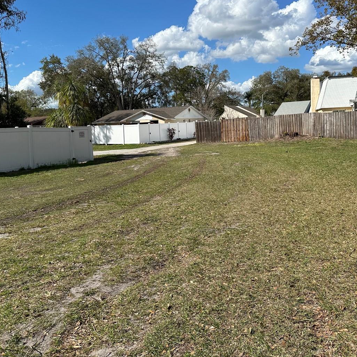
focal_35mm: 33
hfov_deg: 49.7
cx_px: 195
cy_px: 150
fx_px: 385
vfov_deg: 49.5
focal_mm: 6.86
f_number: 1.78
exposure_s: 1/5848
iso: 80
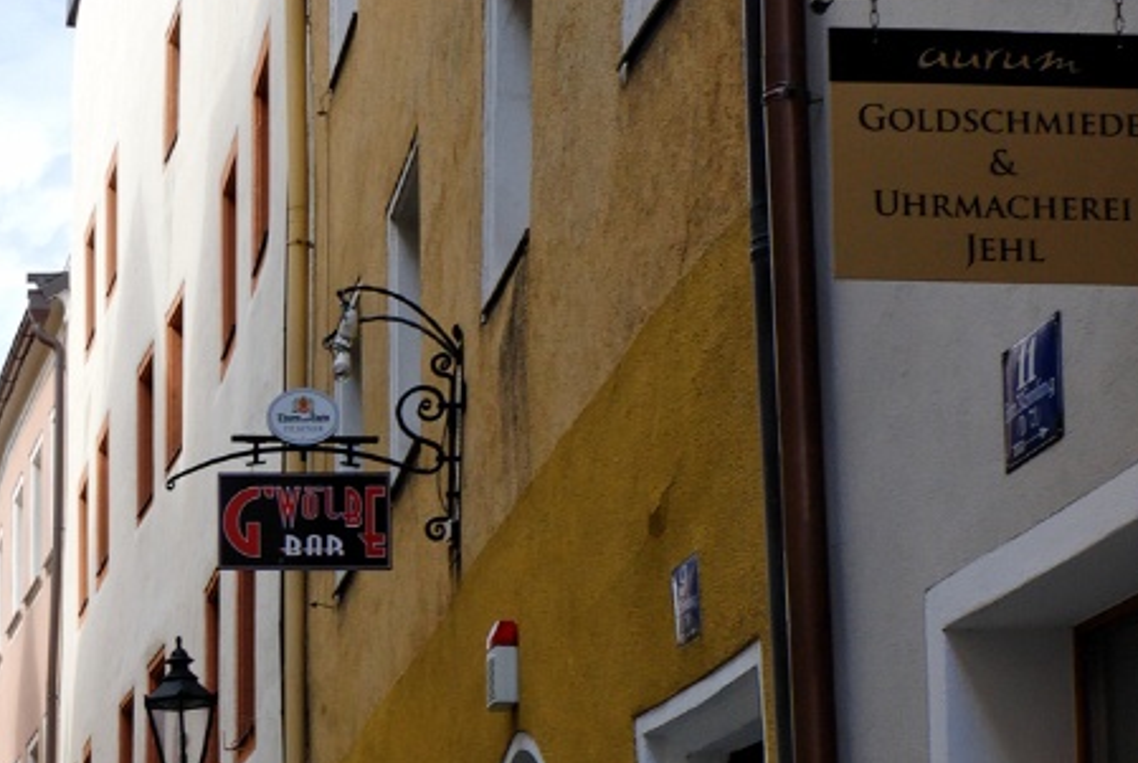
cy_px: 918
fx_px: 3071
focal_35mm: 97
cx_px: -71
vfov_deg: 13.8
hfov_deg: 20.2
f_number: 8
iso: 100
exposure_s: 1/125
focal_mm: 22
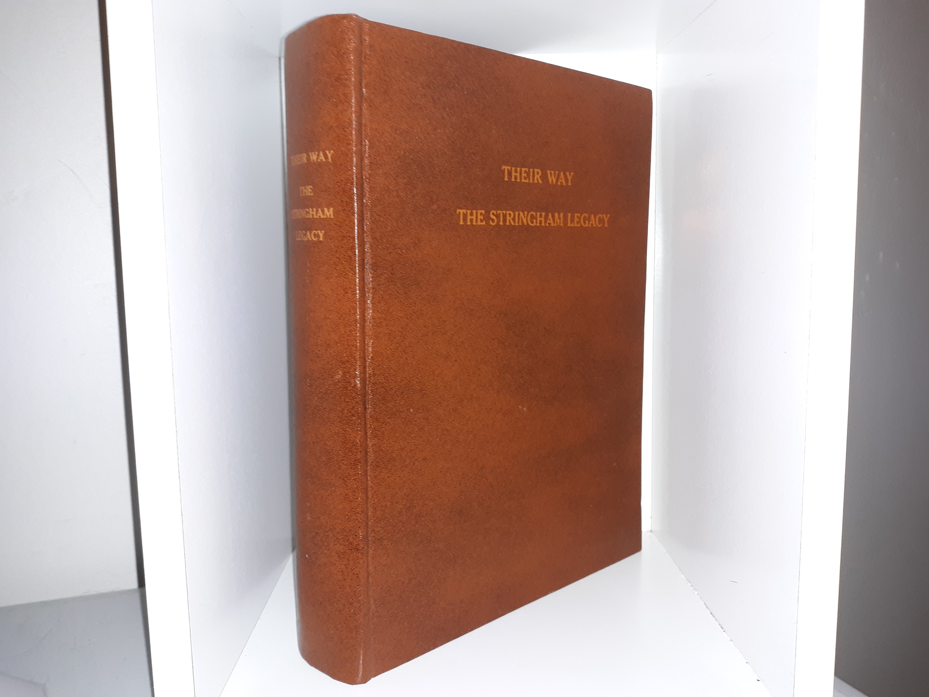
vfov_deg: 49.7
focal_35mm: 28
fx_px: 751
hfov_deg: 63.4
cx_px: 464
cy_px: 348
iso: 64
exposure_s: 1/40
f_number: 1.7
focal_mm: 3.7
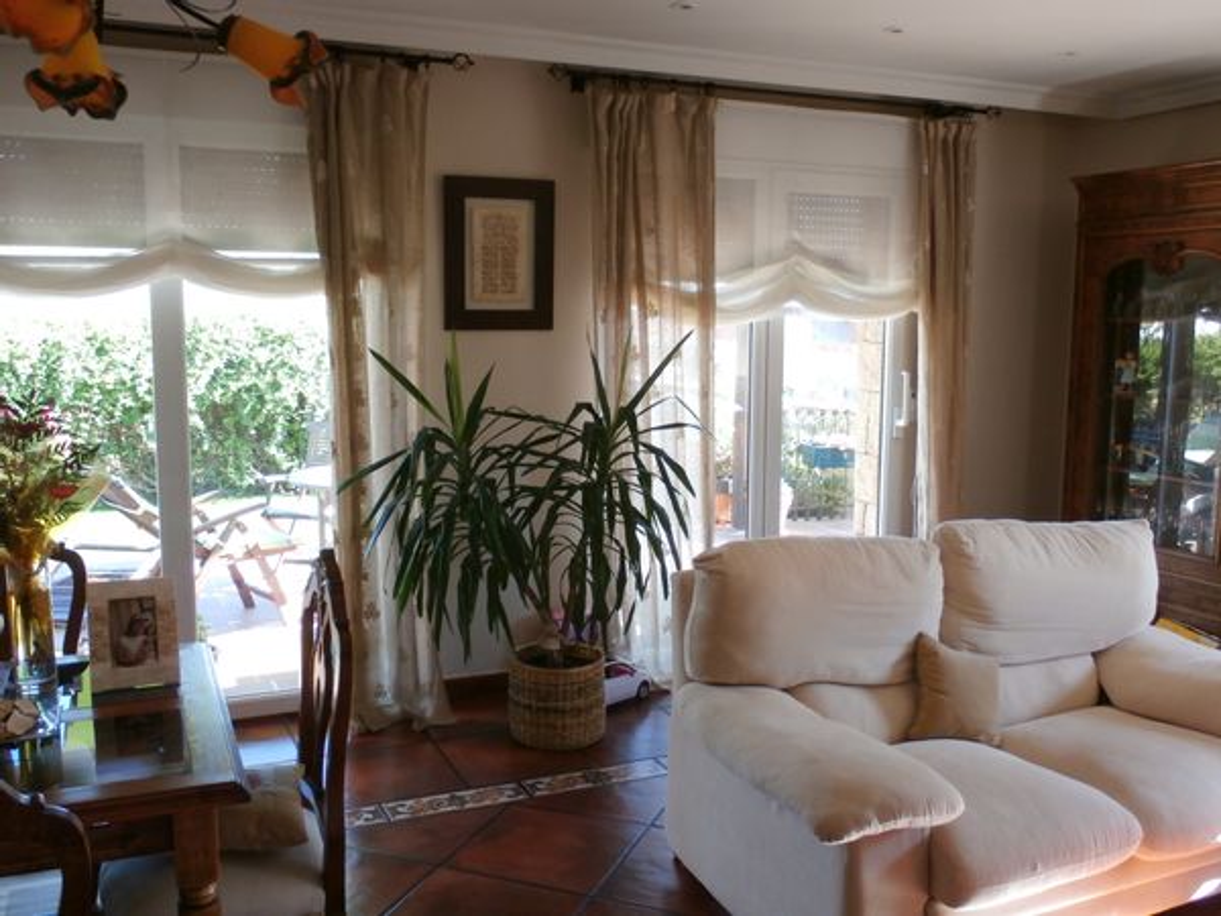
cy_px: 458
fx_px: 1093
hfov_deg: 58.4
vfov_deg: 45.4
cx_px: 610
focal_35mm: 31
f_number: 3.3
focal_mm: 5.46
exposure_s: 1/50
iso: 200
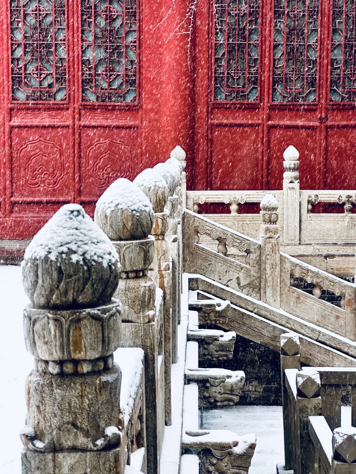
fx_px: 1056
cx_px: 178
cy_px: 237
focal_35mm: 77
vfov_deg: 25.3
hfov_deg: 19.1
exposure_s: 1/99
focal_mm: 9
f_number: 2.8
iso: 125
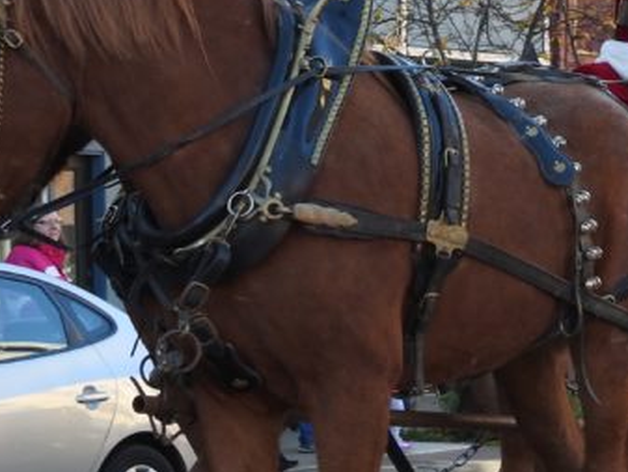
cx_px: 417
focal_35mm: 167
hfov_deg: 11.8
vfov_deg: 8.9
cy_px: 35
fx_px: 3031
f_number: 4
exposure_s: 1/125
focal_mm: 9.9
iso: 100
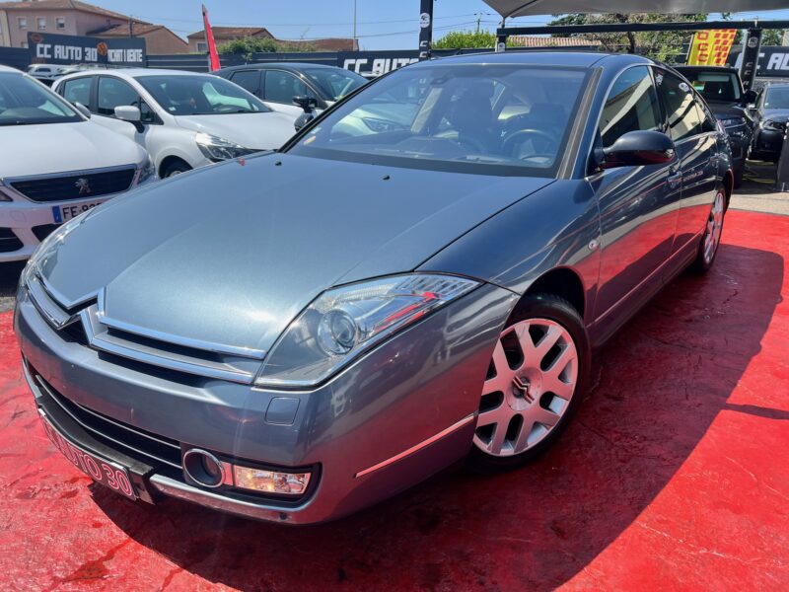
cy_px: 296
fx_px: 593
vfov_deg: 53.1
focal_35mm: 26
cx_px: 394
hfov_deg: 67.3
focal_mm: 5.7
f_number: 1.5
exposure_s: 1/3460
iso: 50
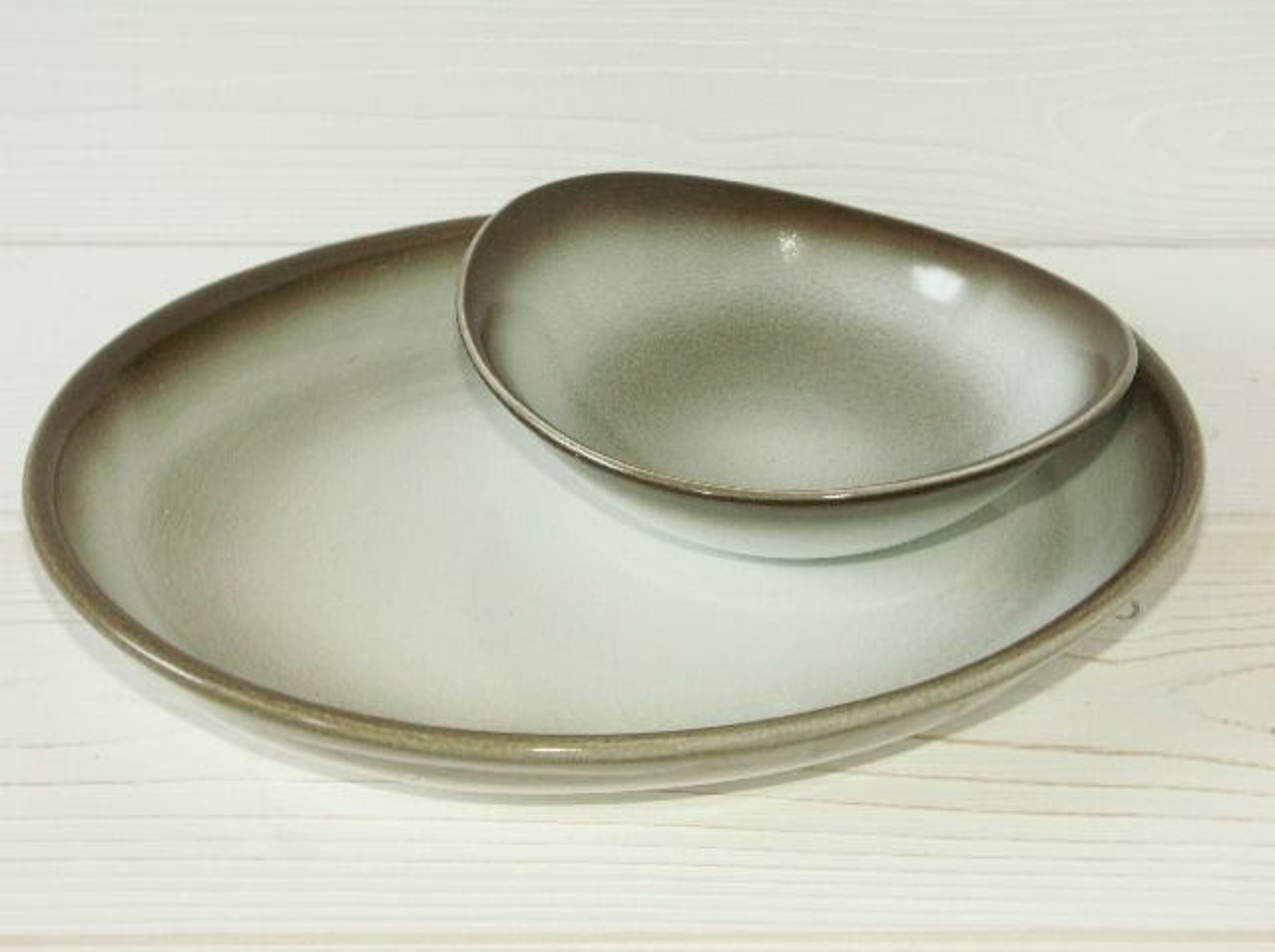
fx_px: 1986
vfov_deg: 27.0
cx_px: 638
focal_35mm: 54
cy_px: 476
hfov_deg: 35.6
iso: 200
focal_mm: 13.96
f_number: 5.6
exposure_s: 1/60
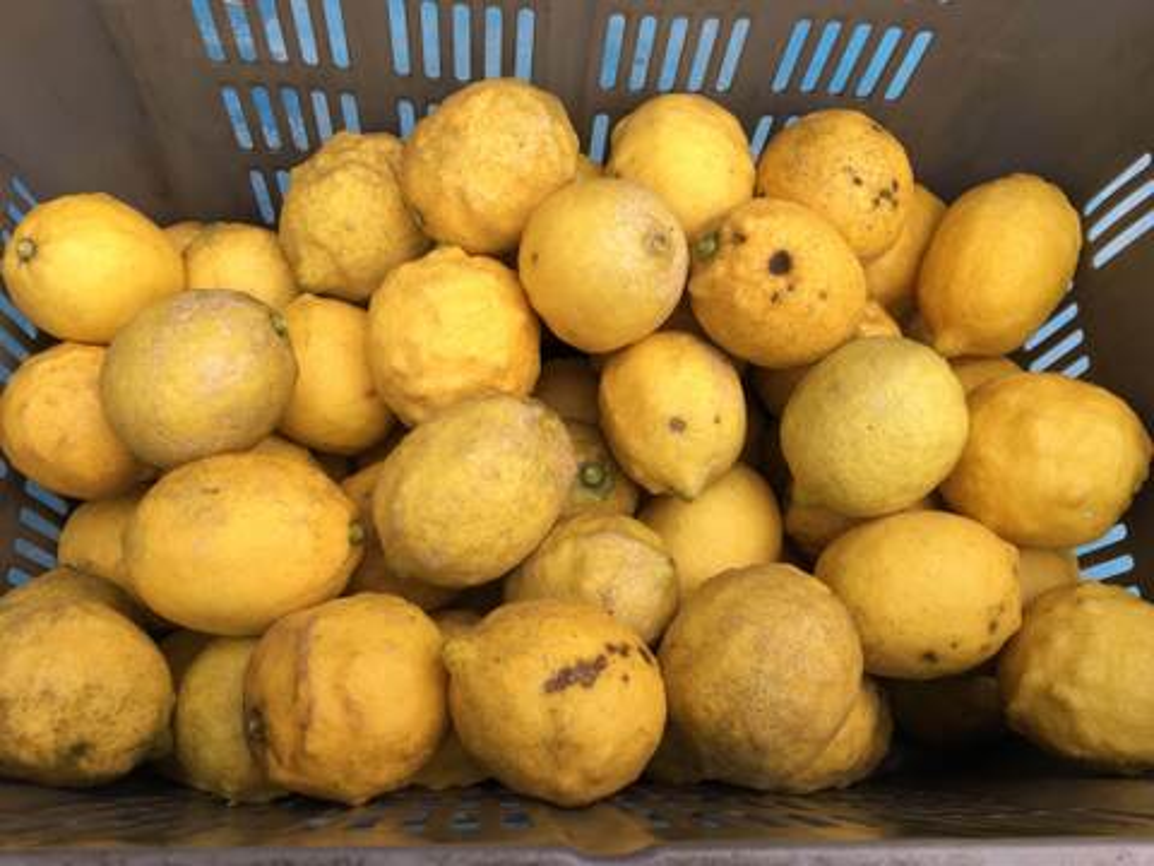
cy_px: 433
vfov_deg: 48.2
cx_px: 577
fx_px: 967
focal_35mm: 29
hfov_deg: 61.7
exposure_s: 1/120
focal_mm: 4.15
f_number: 2.2
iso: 25
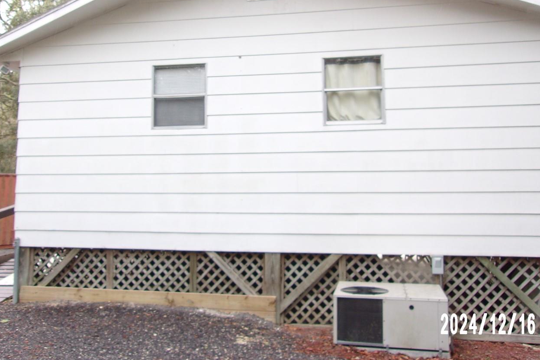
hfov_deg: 53.1
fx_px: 540
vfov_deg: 36.5
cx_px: 291
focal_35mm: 36
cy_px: 122
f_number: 3
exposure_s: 1/70
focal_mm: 4.9
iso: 80
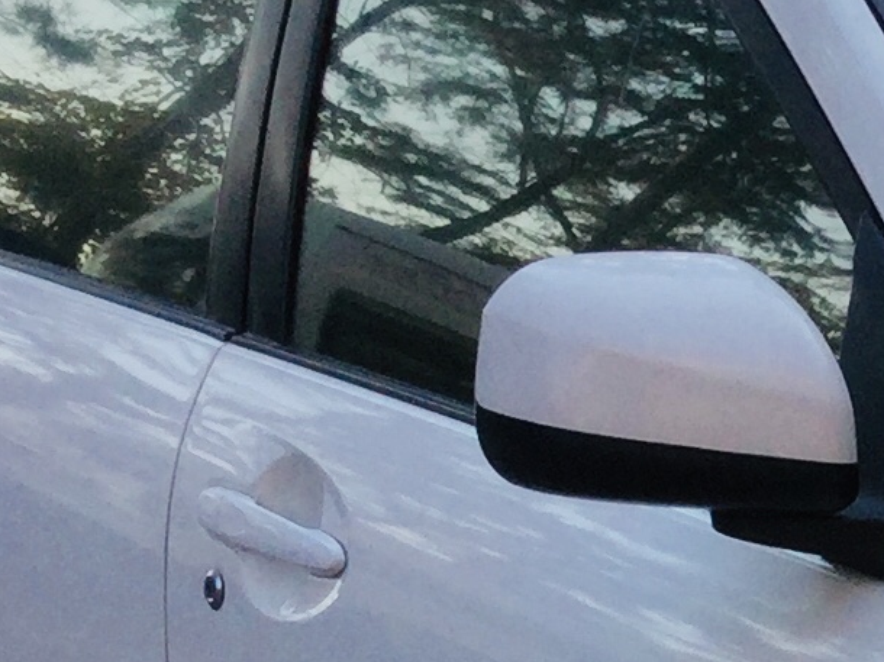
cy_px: 887
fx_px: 4238
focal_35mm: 166
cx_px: 1522
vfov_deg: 8.8
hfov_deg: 11.2
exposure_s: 1/497
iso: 25
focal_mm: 3.3
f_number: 2.4
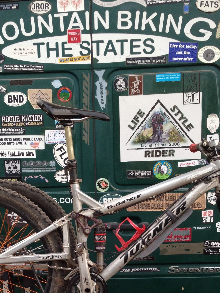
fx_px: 466
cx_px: 93
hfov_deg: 26.5
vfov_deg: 34.0
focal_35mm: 55
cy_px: 231
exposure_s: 1/40
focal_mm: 4.12
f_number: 2.4
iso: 50
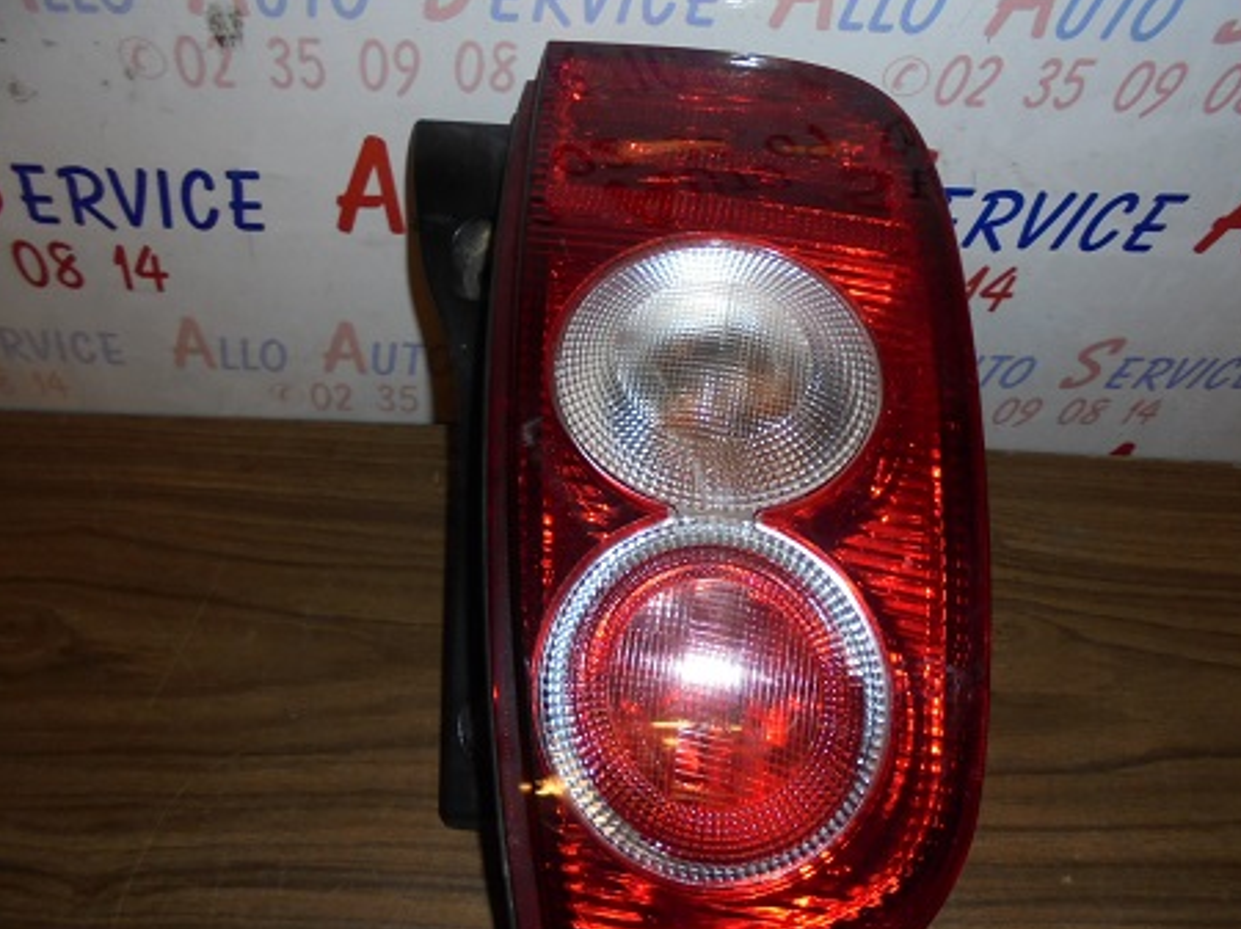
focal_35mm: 30
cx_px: 669
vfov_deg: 46.6
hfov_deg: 59.9
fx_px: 1075
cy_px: 528
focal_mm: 4.6
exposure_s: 1/30
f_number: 3.5
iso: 160
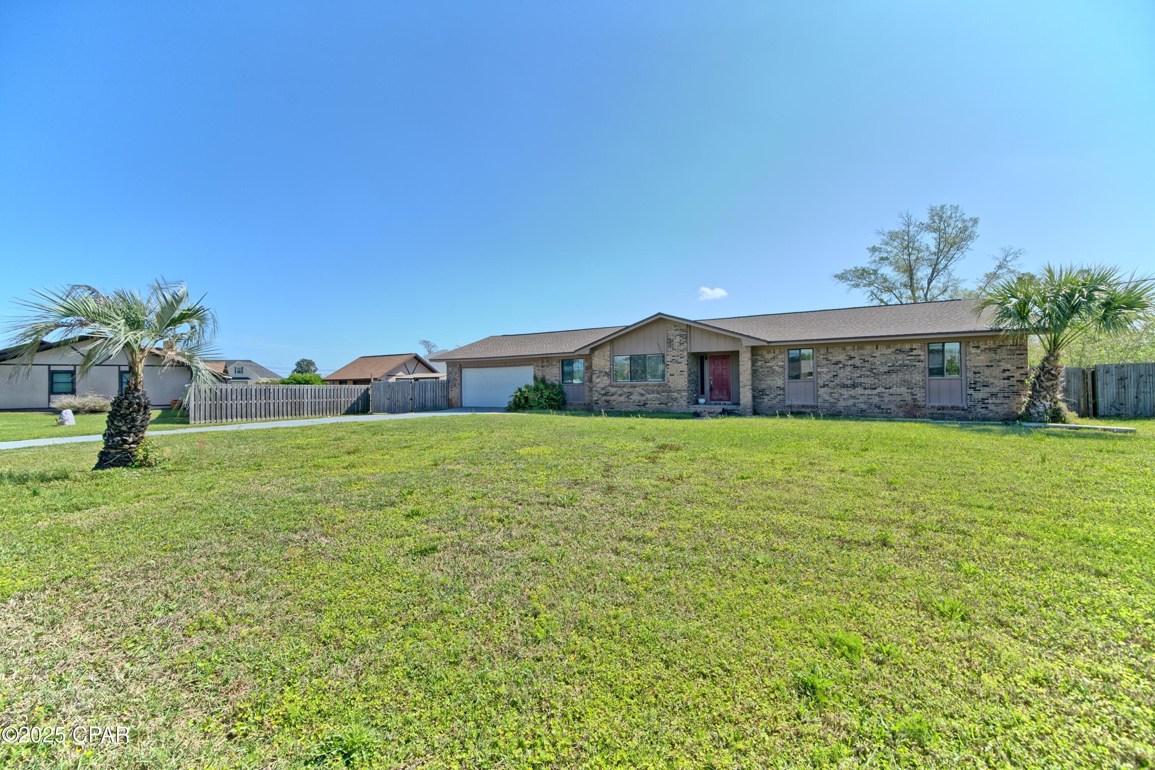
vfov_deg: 81.2
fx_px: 449
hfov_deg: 104.2
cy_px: 385
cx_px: 578
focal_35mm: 14
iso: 100
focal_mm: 14
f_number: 8
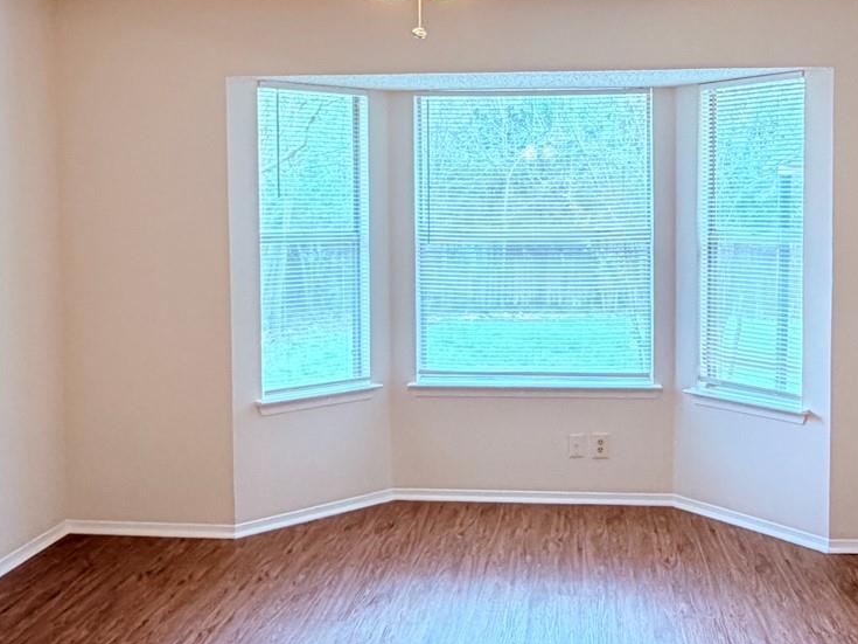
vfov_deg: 36.7
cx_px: 514
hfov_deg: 47.6
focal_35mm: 39
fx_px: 967
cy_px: 254
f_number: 2.2
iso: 320
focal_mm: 2.22
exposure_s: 1/120
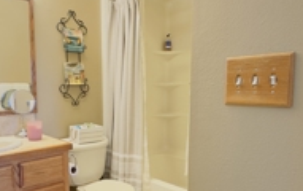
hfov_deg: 60.9
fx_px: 256
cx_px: 128
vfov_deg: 40.5
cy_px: 116
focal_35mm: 31
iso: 400
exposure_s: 1/60
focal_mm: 2.22
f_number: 2.2
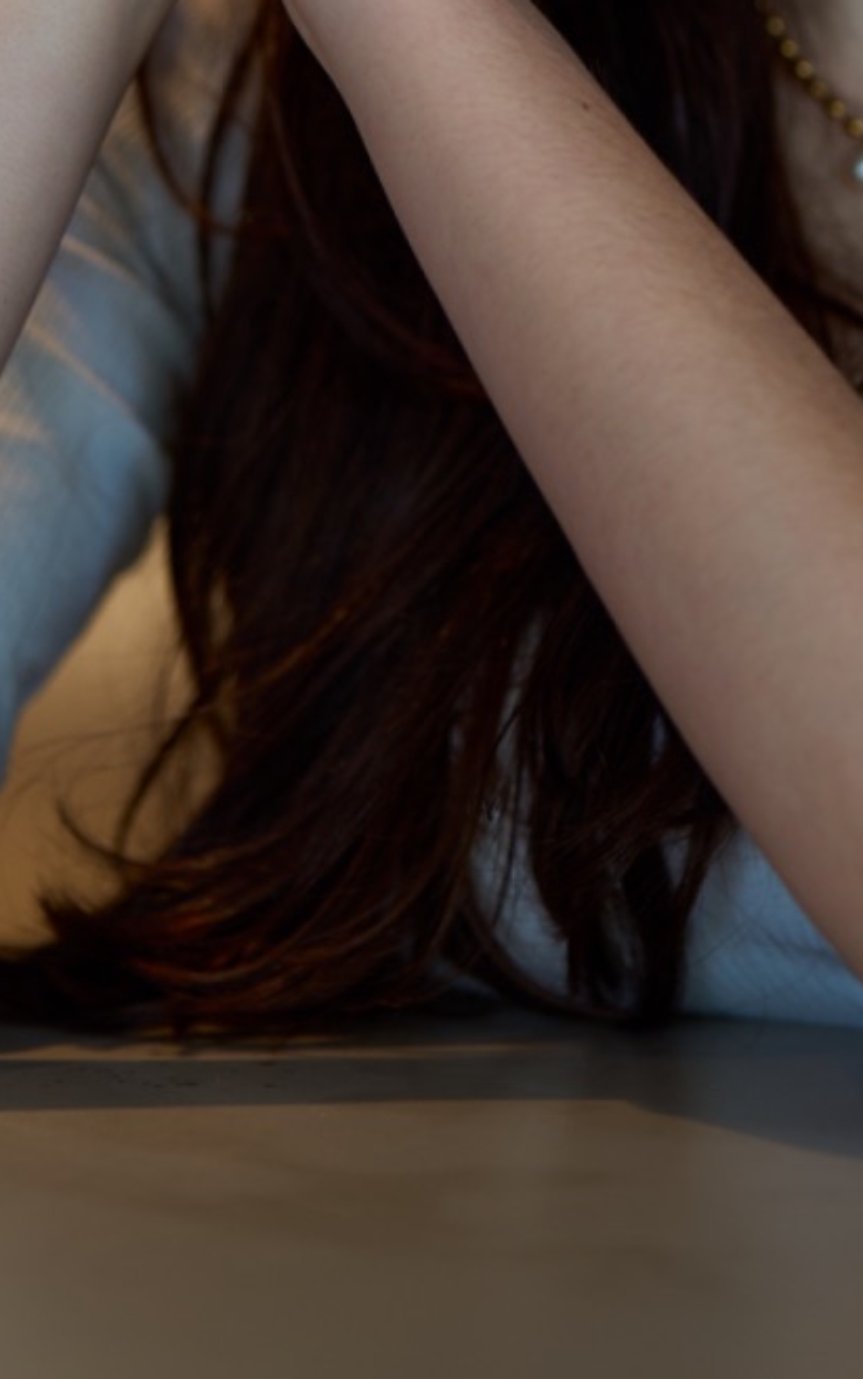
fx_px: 10154
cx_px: 681
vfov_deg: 7.7
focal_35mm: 270
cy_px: -76
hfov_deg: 4.9
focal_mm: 85
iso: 100
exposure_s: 1/320
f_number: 1.4
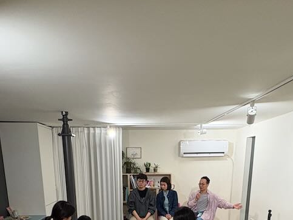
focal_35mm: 29
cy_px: 215
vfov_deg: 42.4
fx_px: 245
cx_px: 148
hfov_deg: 61.7
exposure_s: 1/60
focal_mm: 2.22
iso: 400
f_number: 2.2
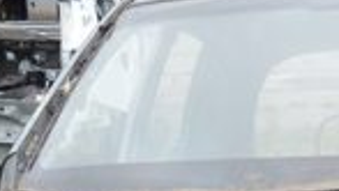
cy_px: 365
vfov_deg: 9.3
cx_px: 321
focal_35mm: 123
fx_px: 1107
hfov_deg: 17.1
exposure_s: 1/125
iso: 125
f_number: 5.6
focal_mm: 18
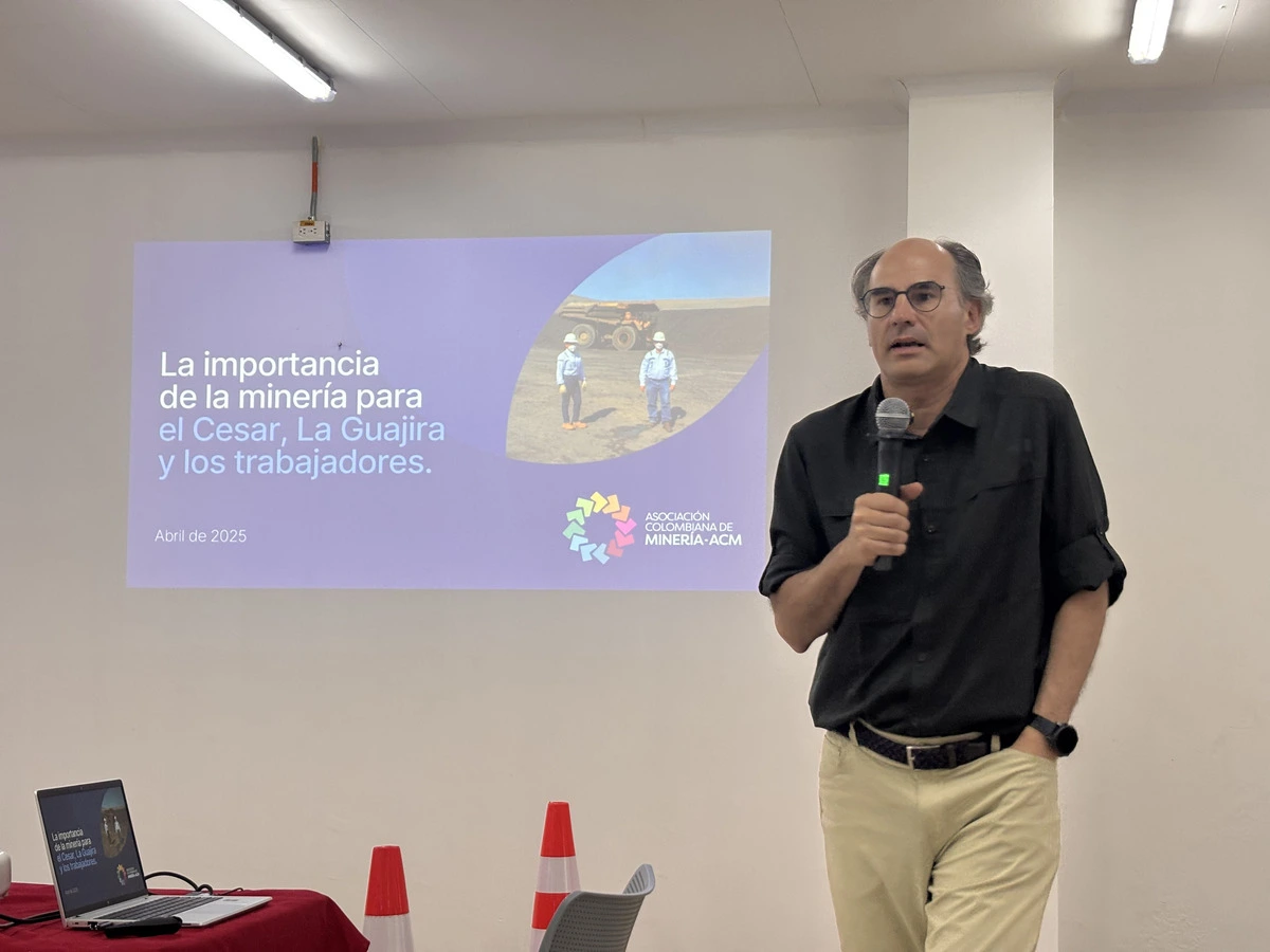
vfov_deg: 28.0
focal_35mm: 52
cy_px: 476
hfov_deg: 36.8
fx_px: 1908
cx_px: 635
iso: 100
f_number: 1.6
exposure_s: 1/60
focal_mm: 5.96
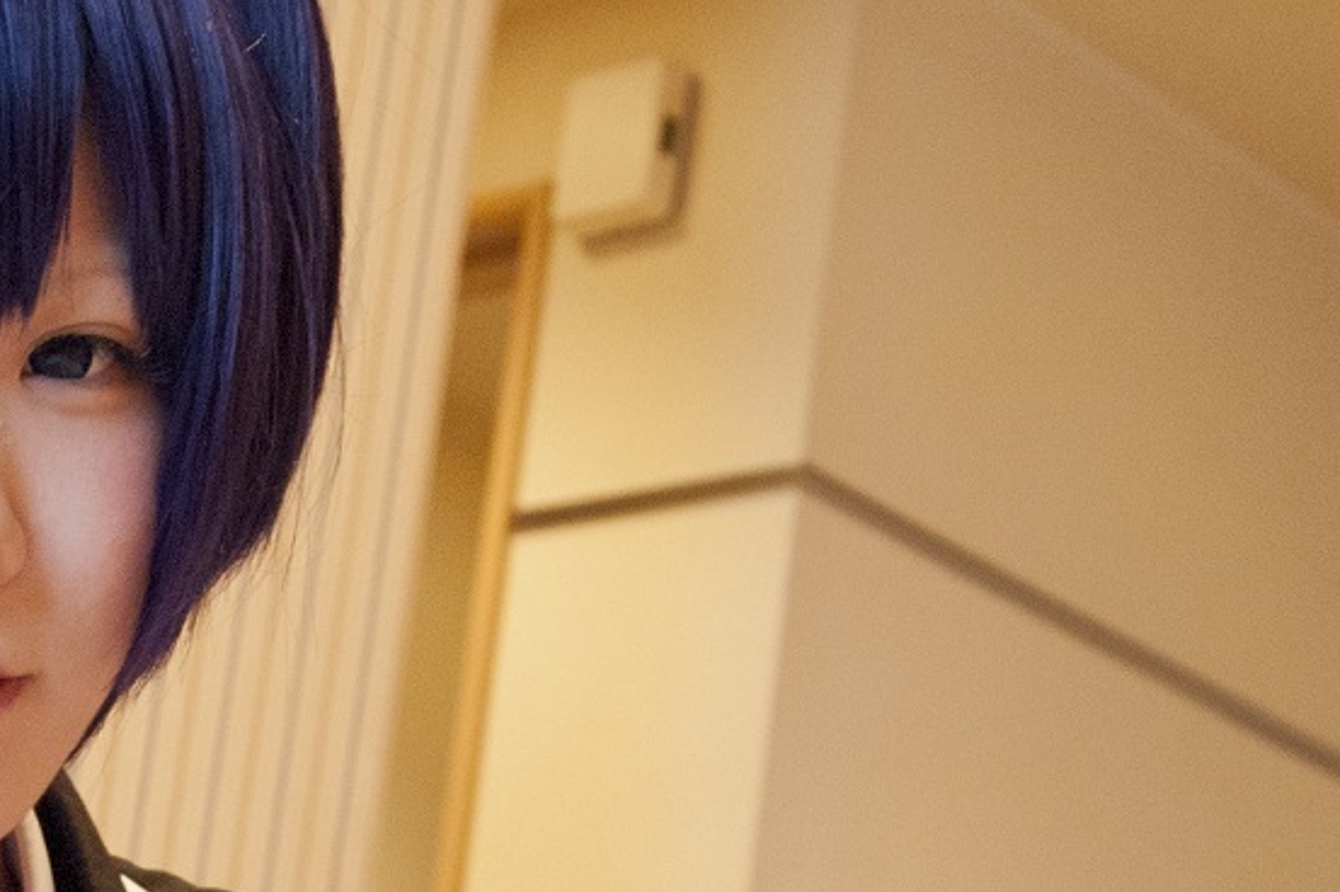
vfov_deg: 11.7
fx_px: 4241
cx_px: 162
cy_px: 1142
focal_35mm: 114
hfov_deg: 17.7
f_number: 5
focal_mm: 28
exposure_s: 1/15
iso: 800
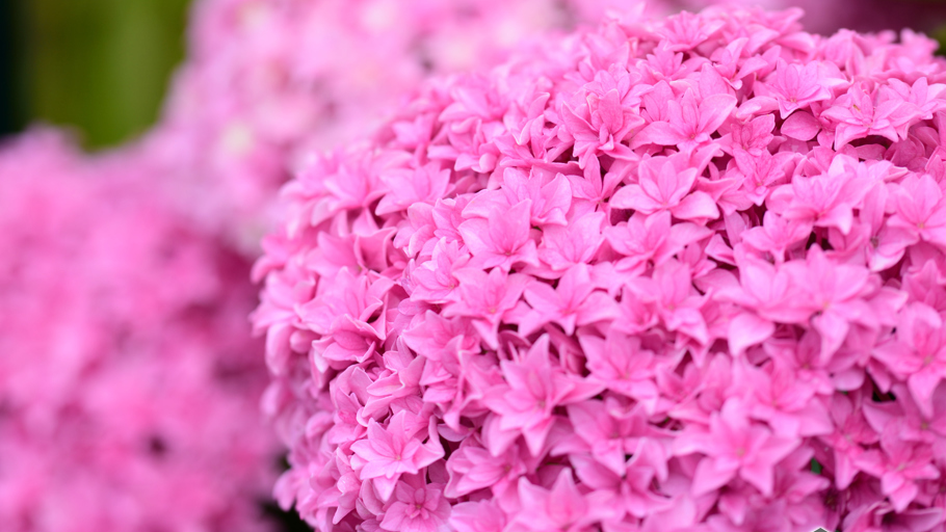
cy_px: 220
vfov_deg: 11.4
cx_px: 457
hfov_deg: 20.2
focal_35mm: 106
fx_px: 2659
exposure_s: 1/320
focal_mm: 60
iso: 100
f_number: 4.5
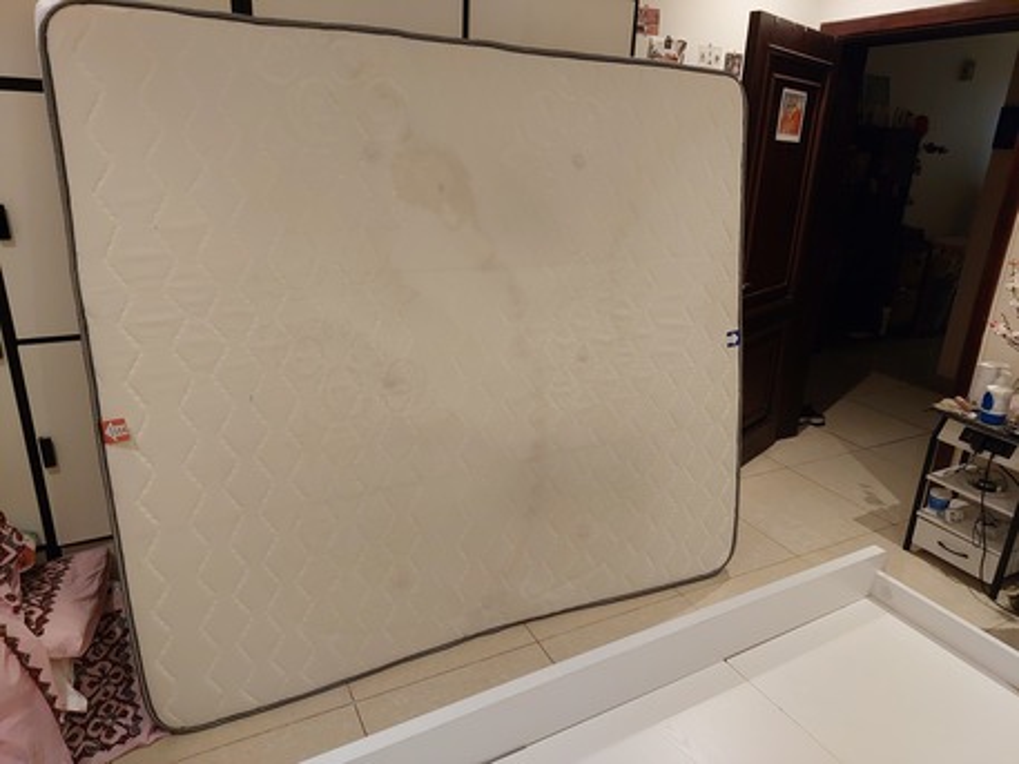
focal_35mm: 23
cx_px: 510
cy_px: 382
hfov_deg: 73.9
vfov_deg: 58.9
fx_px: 677
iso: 320
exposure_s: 1/60
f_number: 1.8
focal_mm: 5.06
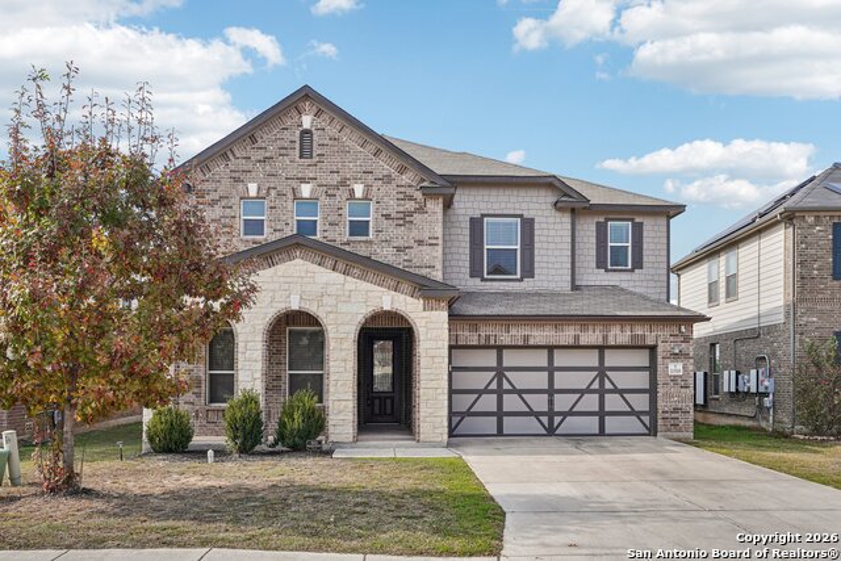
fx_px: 701
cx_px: 420
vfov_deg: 43.6
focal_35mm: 30
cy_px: 280
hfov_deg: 61.9
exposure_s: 1/125
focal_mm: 30
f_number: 8
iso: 100
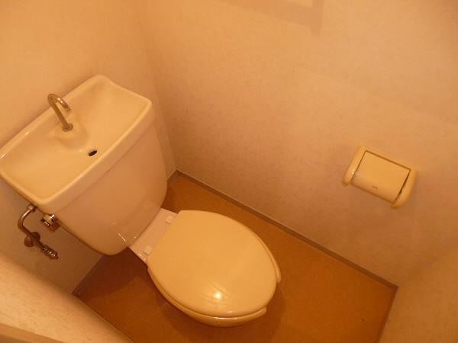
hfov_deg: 71.6
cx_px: 229
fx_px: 318
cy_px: 172
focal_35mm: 24
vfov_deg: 56.8
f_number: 2.5
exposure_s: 1/60
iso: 160
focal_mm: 4.3
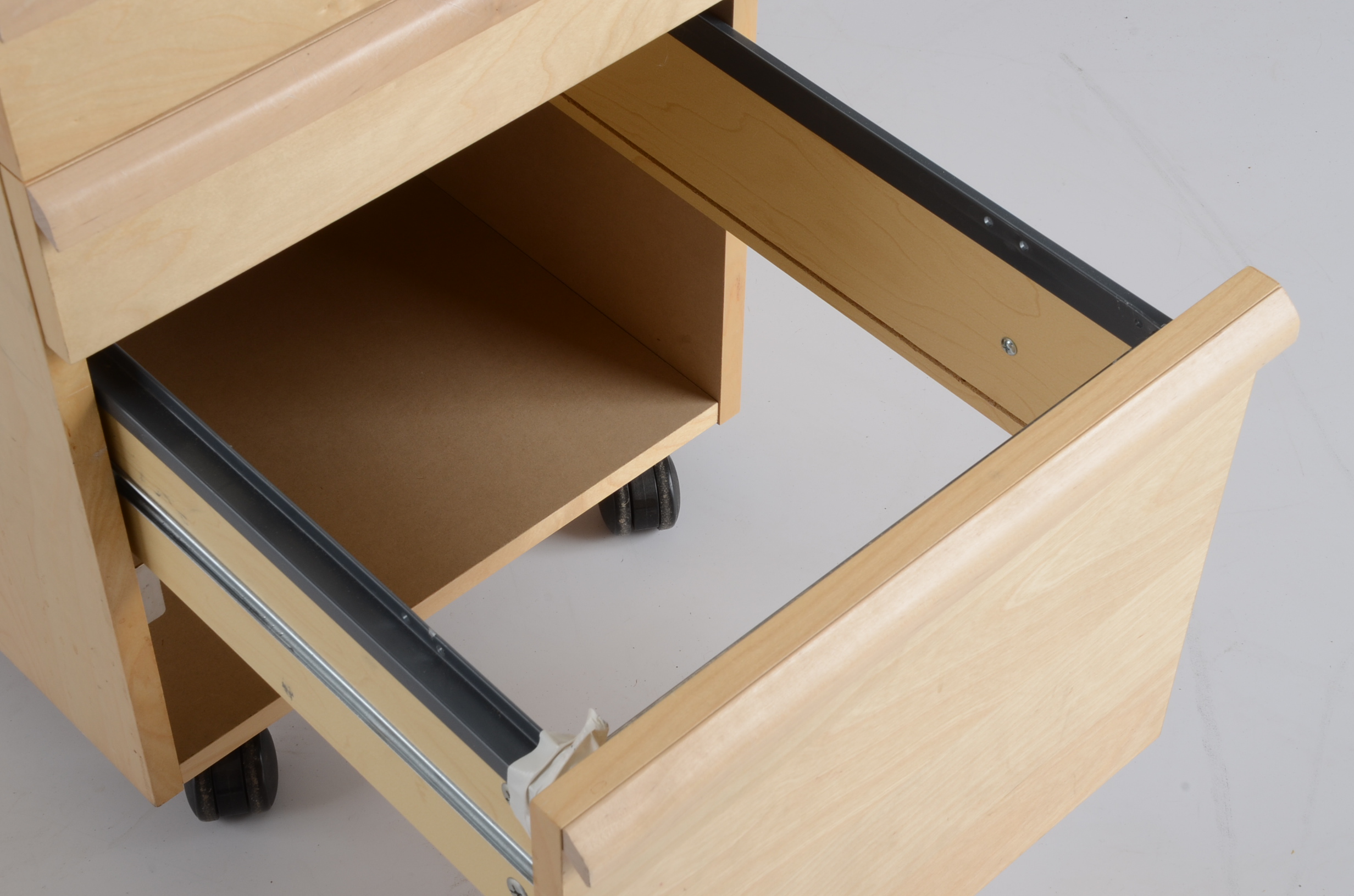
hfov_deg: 29.9
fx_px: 2533
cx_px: 677
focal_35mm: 68
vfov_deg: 20.1
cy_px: 448
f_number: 14
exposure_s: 1/125
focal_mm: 45
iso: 200
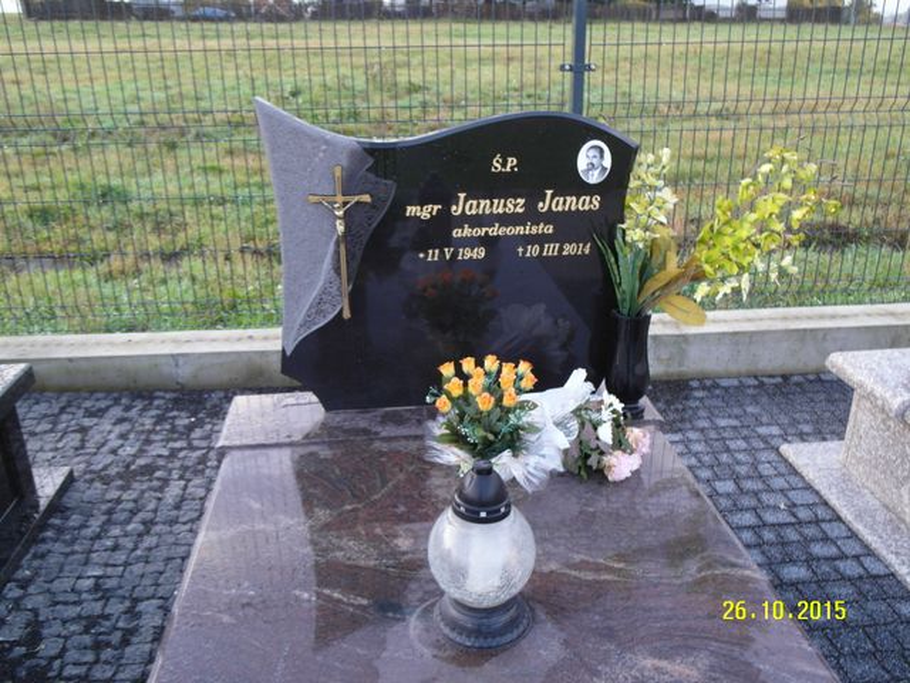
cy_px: 342
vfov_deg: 46.8
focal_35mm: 30
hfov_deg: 60.0
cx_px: 455
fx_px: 789
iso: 100
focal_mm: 6.5
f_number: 3.2
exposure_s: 1/60
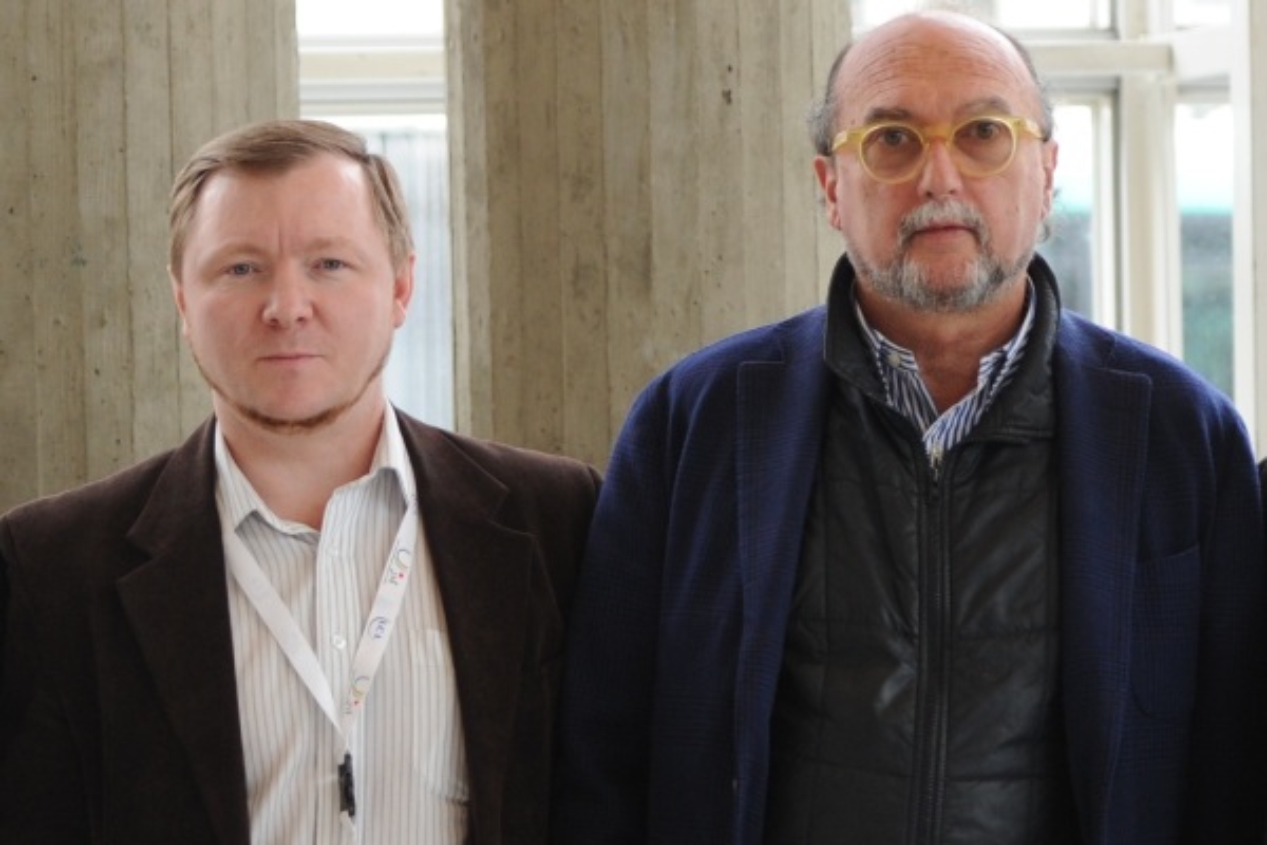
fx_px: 2463
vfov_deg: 19.5
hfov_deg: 28.8
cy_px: 422
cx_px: 634
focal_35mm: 70
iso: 1000
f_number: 2.8
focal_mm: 70
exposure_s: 1/500
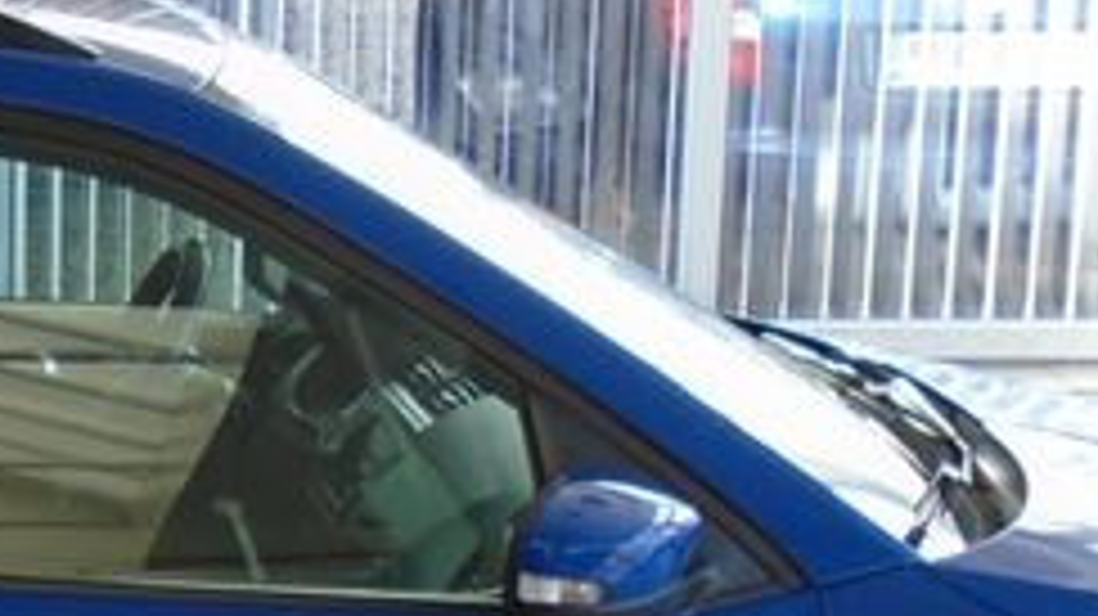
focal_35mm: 119
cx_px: -248
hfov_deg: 17.1
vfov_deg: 10.1
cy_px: 625
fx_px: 3463
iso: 100
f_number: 3.2
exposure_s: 1/100
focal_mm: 4.6
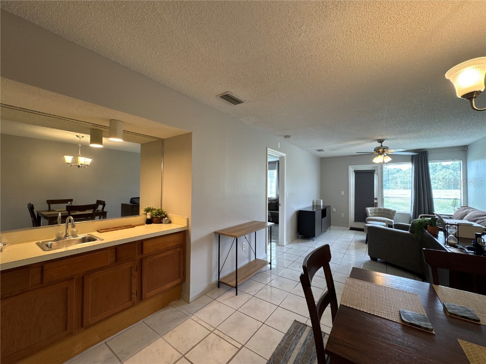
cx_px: 243
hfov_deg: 102.1
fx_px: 197
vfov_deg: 85.7
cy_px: 182
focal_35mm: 14
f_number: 2.2
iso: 200
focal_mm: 2.22
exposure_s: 1/120
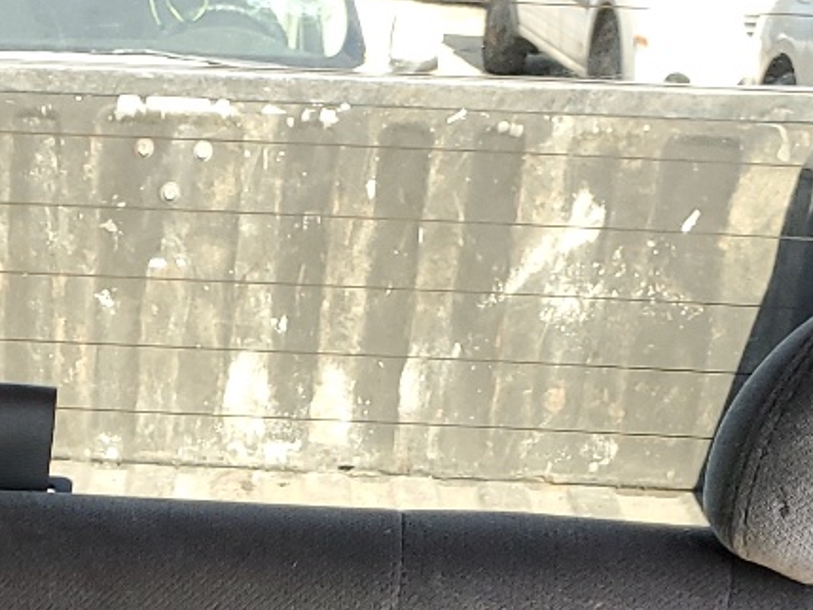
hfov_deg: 19.6
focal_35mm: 97
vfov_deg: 13.8
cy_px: 1050
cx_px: 4
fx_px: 2279
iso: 62
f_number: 1.5
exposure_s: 1/120
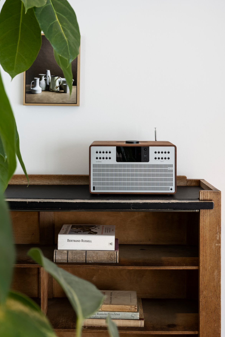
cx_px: 115
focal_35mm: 37
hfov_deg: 36.0
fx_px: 347
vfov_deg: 51.9
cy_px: 170
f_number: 9
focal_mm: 36
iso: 31
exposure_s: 4
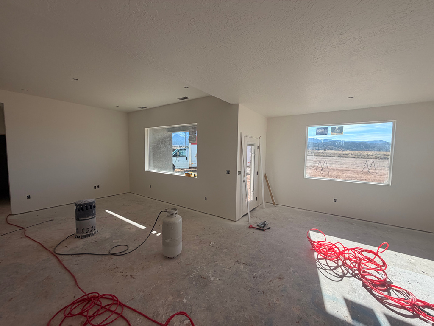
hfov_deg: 102.1
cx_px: 217
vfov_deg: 85.7
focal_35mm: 14
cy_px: 163
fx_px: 176
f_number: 2.2
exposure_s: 1/403
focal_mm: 2.22
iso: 50
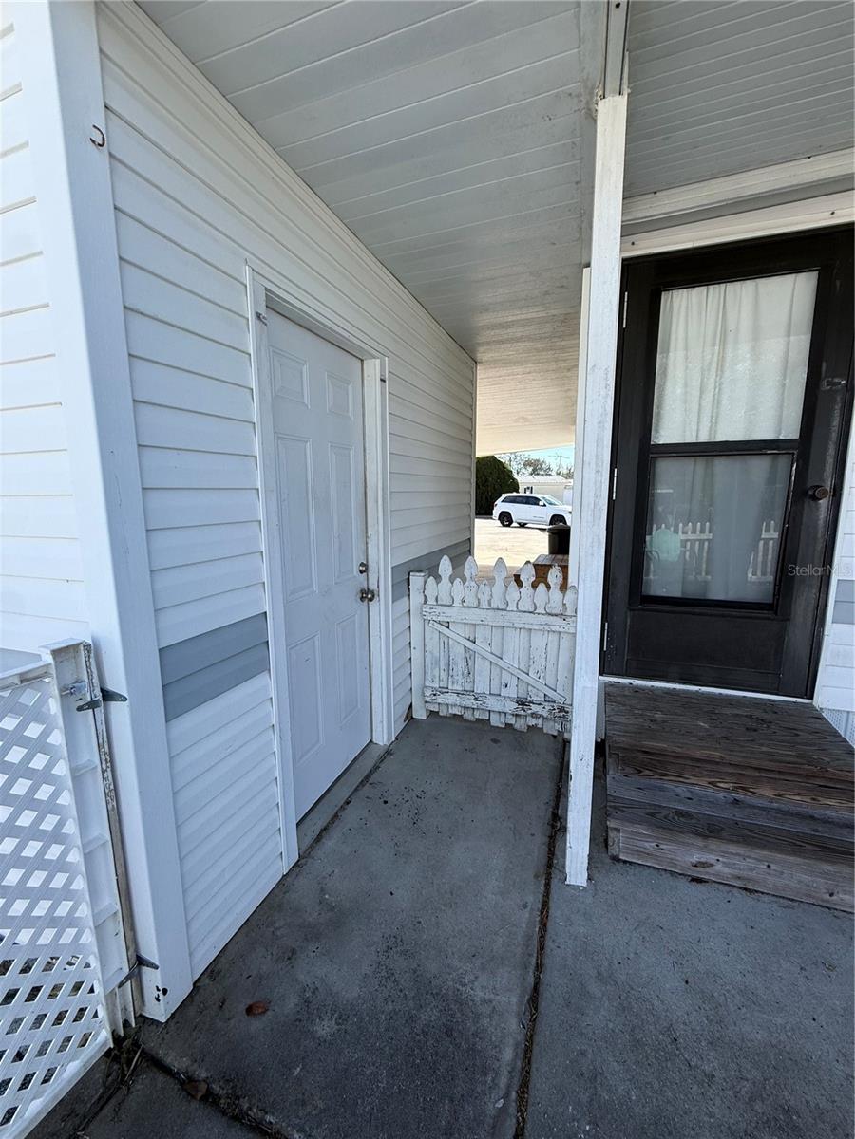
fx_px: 461
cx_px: 428
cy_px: 570
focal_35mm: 14
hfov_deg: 85.7
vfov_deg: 102.1
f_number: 2.2
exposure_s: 1/760
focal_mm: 2.22
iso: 64
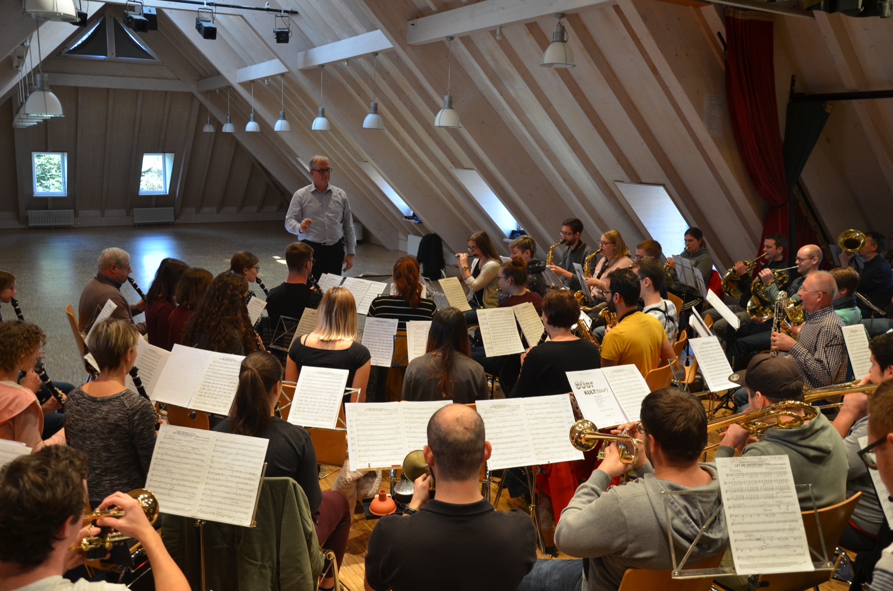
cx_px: 446
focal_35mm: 32
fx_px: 780
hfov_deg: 59.6
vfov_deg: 41.5
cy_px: 296
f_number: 4
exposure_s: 1/60
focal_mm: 21
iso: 400
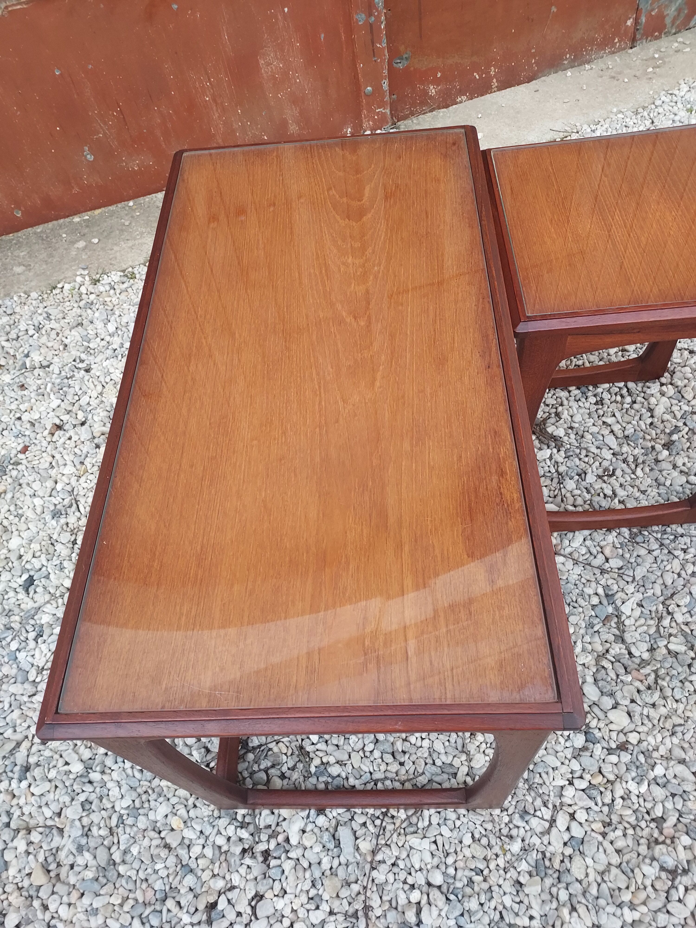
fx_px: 643
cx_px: 348
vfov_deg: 71.6
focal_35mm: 24
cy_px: 464
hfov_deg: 56.8
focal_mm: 4.6
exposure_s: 1/100
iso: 80
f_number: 1.8
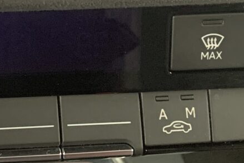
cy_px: -112
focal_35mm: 111
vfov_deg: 11.6
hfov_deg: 17.3
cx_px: -73
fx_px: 752
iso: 400
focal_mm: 4.25
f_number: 1.8
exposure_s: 1/35
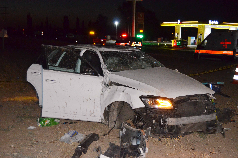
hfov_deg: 37.9
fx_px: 346
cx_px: 119
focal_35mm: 52
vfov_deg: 25.6
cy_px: 79
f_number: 4.5
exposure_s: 1/60
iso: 3200
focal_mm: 35
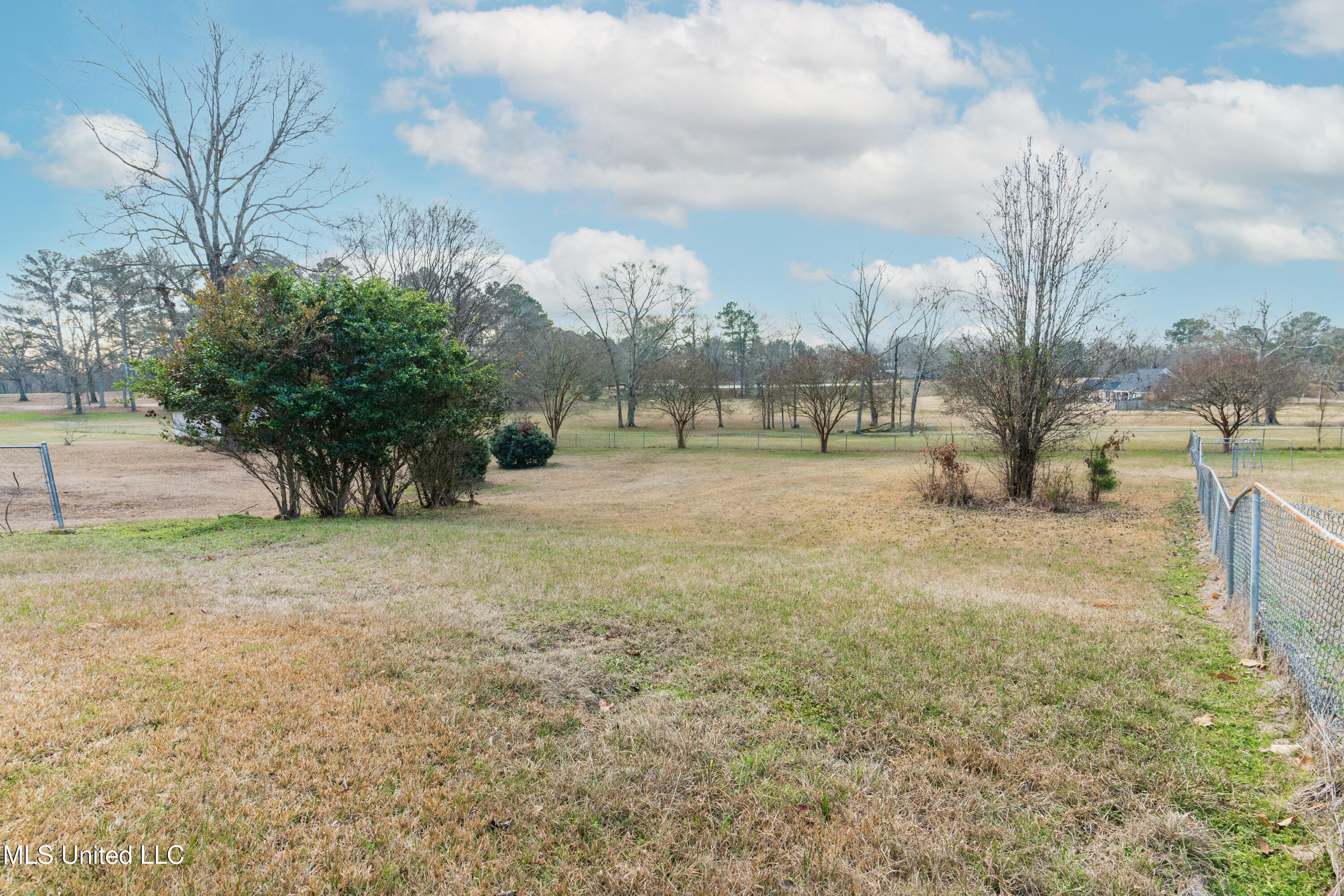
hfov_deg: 93.3
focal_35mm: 17
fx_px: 635
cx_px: 672
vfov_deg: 70.4
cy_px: 448
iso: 500
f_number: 6.3
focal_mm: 17
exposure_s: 1/200
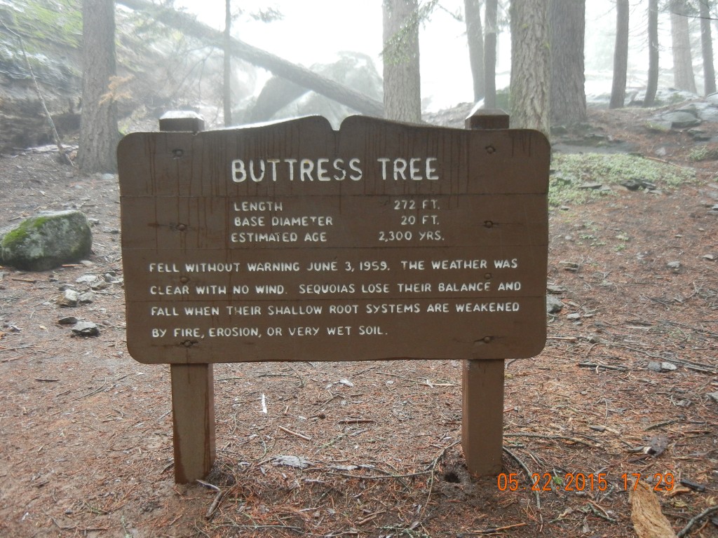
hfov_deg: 54.0
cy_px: 269
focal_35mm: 34
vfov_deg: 41.8
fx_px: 705
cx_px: 359
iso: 400
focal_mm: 6.2
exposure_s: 1/49.6
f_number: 3.6
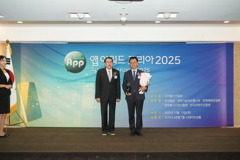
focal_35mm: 41
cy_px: 80
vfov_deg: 32.6
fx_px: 273
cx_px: 120
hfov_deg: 47.4
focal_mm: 41
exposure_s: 1/250
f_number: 5.6
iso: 2000
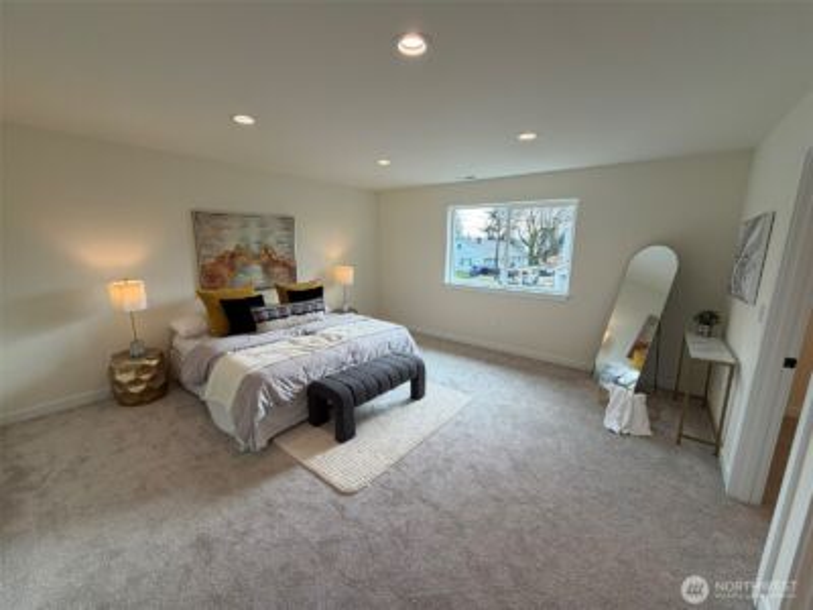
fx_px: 329
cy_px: 305
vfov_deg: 85.7
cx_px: 406
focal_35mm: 14
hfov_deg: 102.1
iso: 80
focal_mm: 2.22
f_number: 2.2
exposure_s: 1/120
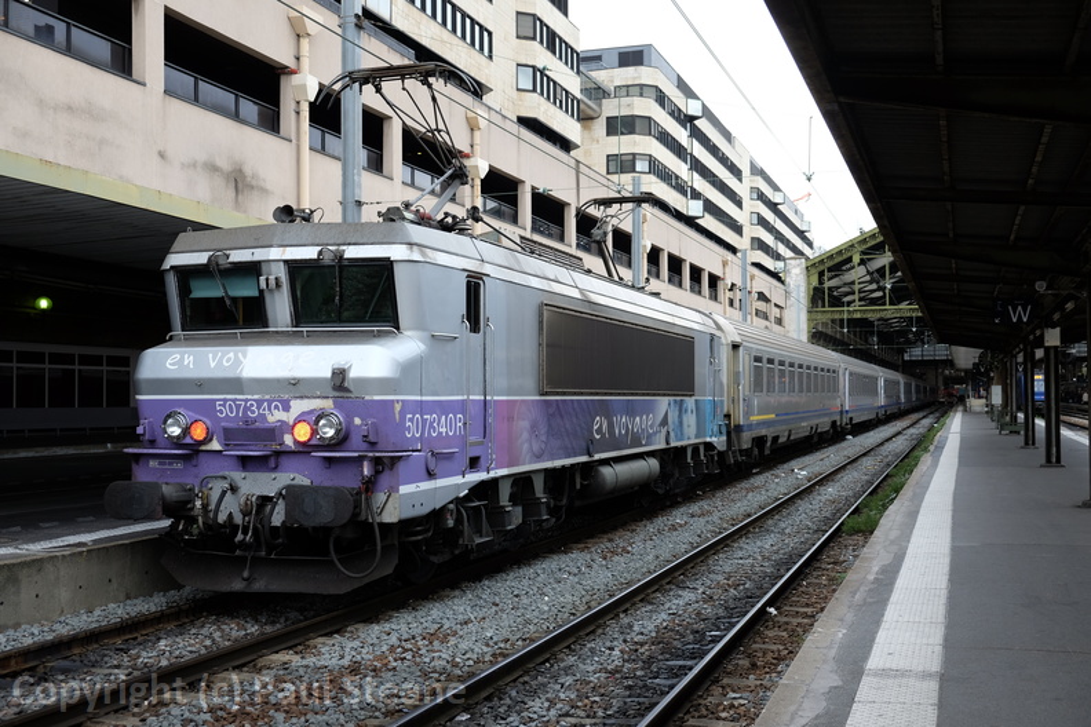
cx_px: 546
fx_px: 1212
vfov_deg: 33.4
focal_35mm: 40
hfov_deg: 48.5
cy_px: 364
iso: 200
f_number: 3.6
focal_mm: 26.5
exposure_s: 1/125
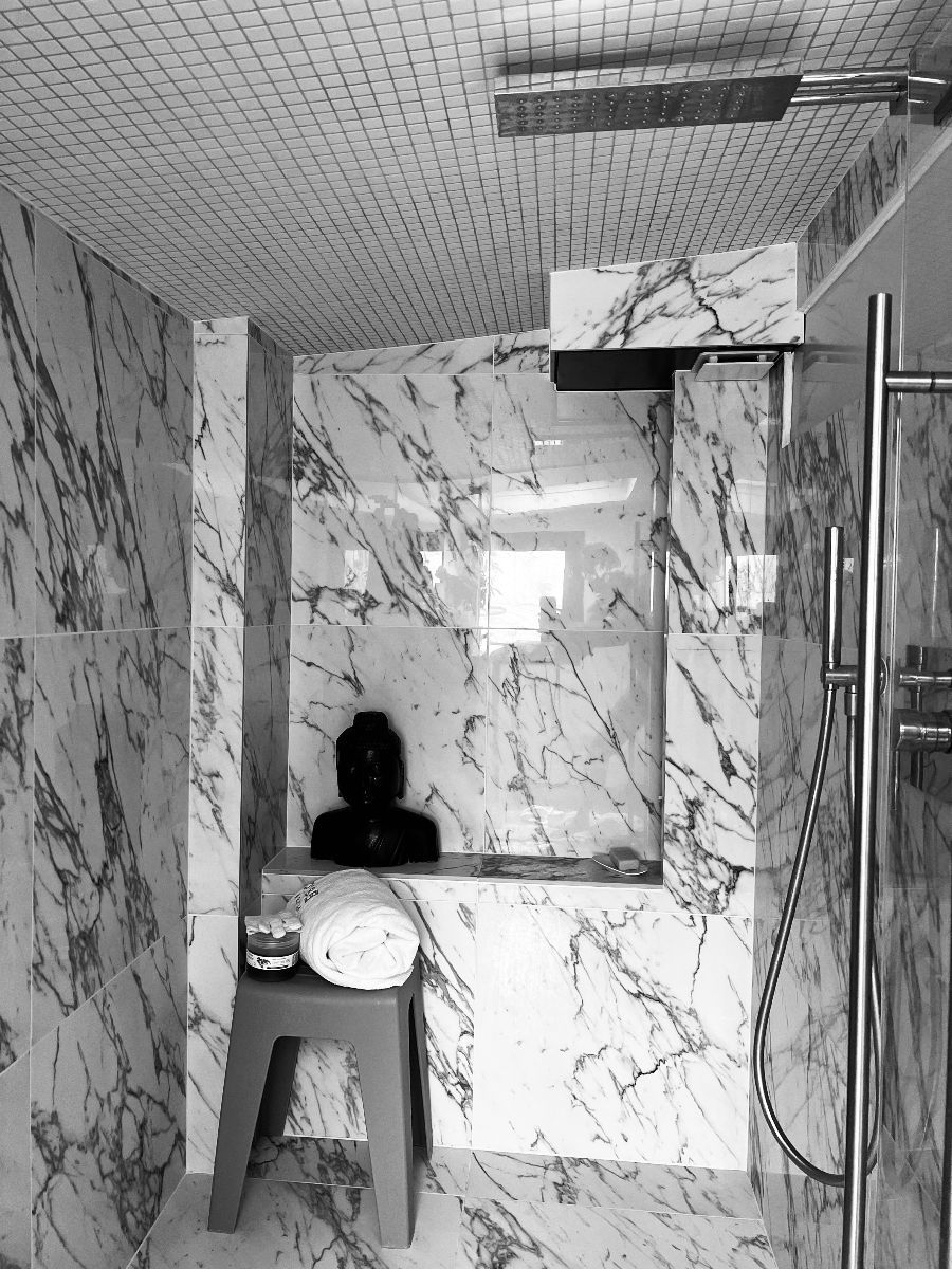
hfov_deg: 53.1
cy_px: 634
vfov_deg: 67.3
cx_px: 476
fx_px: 953
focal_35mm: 26
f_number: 1.5
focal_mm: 5.7
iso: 125
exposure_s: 1/100
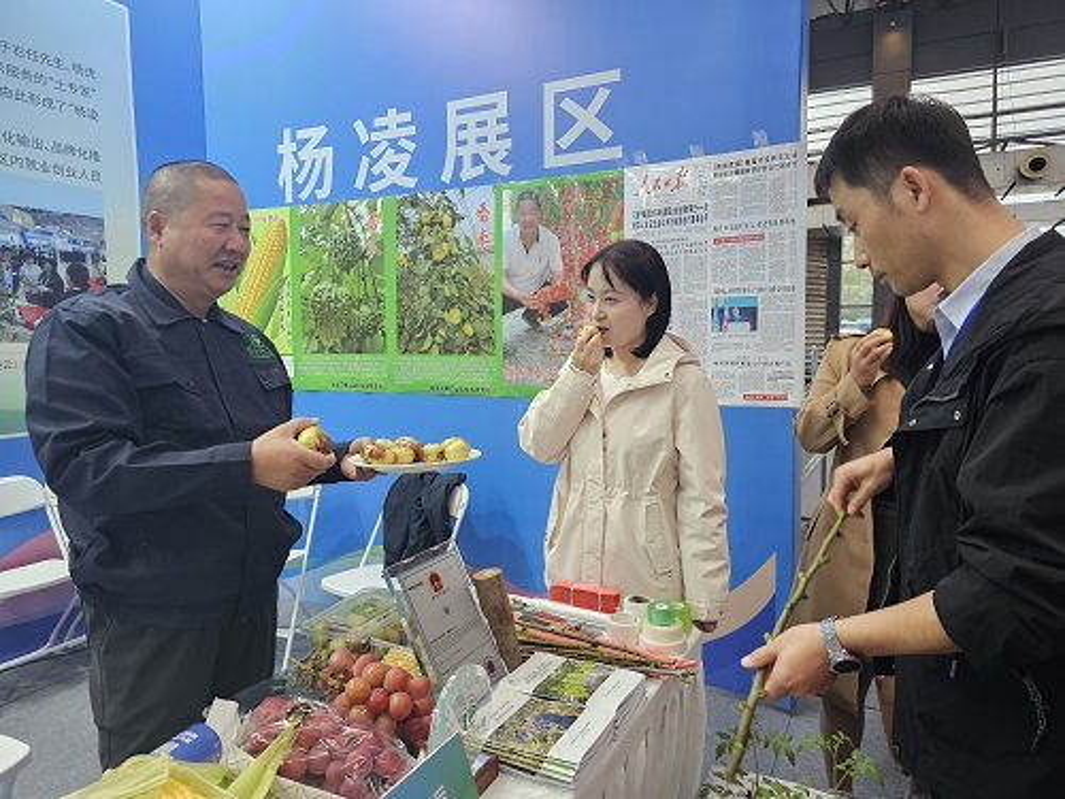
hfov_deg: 73.9
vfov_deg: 58.9
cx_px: 532
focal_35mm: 23
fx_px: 708
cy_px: 400
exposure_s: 1/100
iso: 250
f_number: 1.7
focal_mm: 6.3
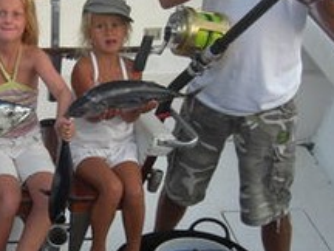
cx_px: 39
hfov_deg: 17.5
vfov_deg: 13.3
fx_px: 1071
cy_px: 175
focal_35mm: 111
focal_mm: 7.9
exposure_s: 1/100
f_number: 2.8
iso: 80
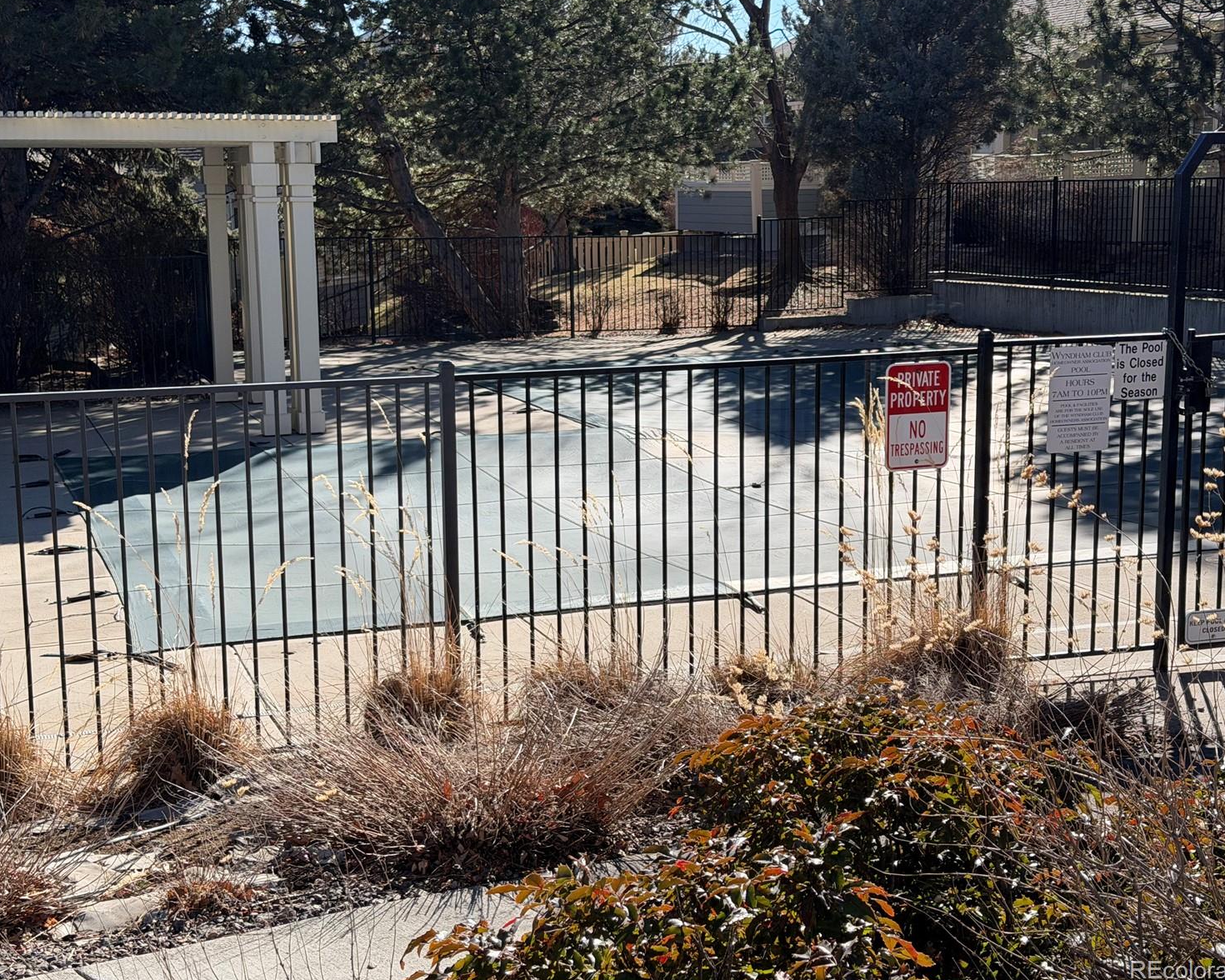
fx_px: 1849
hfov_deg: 36.7
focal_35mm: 51
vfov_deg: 29.7
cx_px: 598
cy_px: 488
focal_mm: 6.76
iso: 64
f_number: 1.78
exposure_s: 1/3226
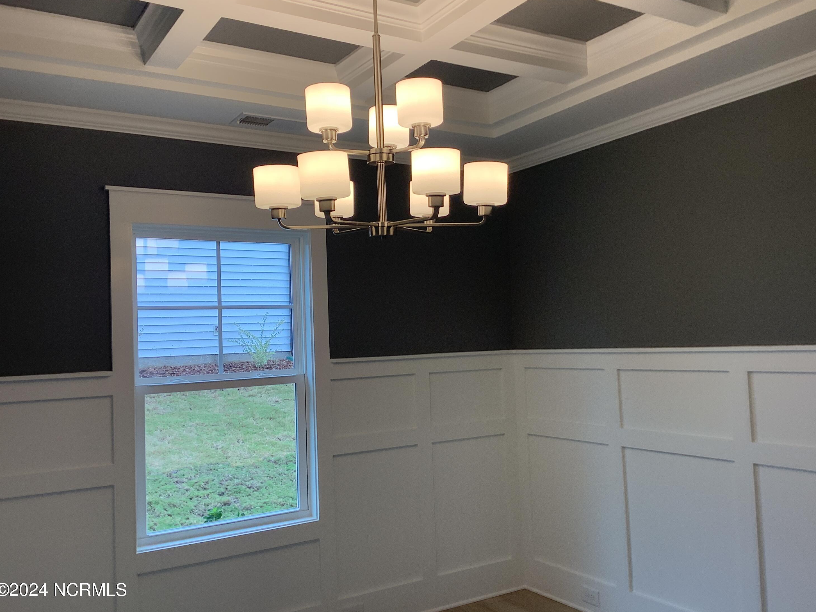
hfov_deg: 56.8
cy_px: 303
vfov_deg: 44.2
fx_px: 754
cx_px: 416
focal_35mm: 32
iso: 50
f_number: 2.4
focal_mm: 3.3
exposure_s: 1/120
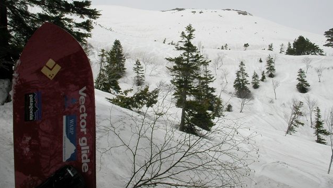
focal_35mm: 42
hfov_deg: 48.4
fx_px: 371
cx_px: 166
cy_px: 67
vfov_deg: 28.2
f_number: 5.6
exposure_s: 1/725
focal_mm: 6.3
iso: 50
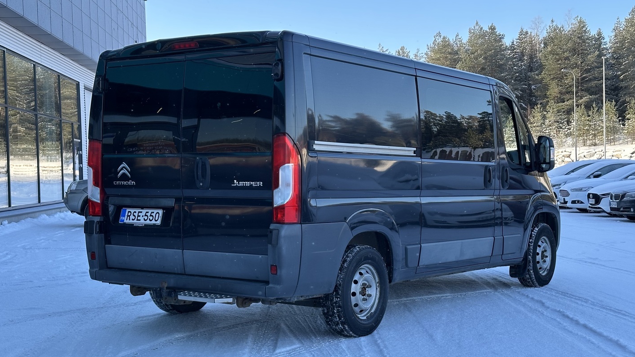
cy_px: 191
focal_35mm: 53
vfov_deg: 22.6
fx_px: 892
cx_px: 316
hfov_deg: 39.2
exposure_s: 1/651
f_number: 1.78
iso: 64
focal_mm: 6.86
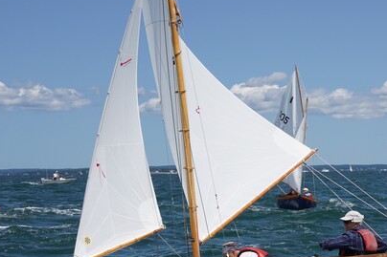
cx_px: 299
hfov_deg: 20.6
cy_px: 225
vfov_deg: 13.8
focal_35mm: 98
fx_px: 1053
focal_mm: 33
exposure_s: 1/1250
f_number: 4.5
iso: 100
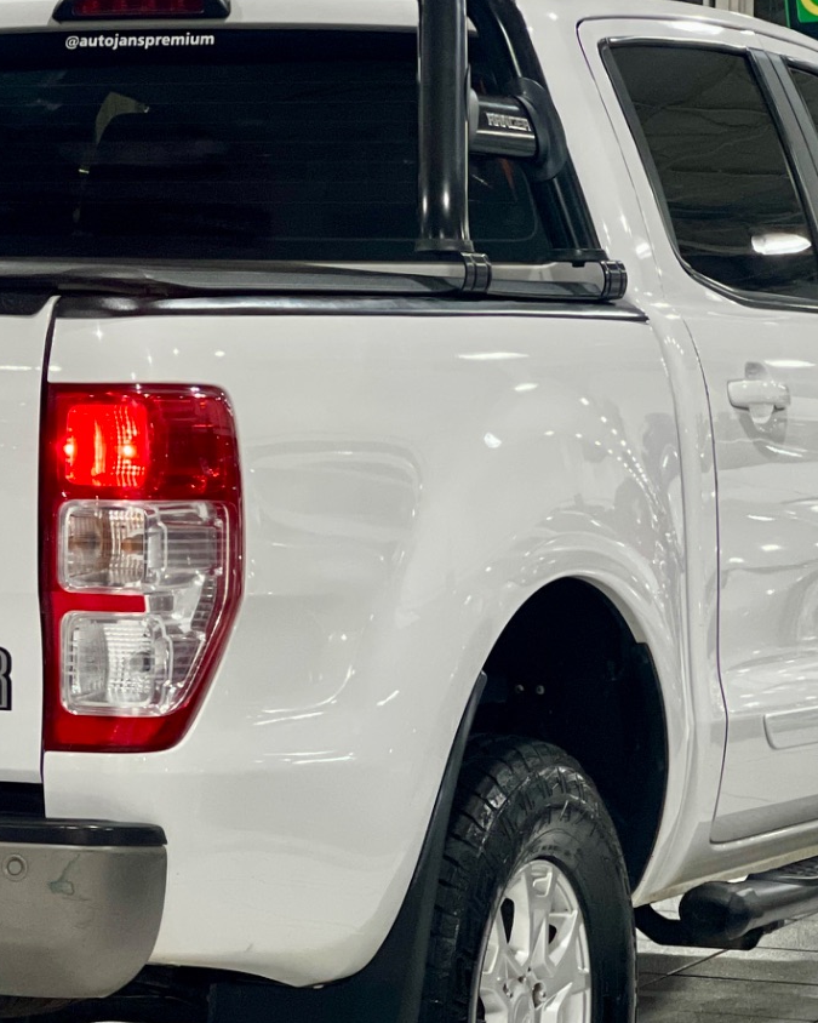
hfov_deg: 9.0
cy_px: 589
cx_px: 120
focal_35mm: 171
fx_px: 5176
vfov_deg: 11.3
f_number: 2.8
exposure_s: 1/40
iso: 320
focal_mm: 9
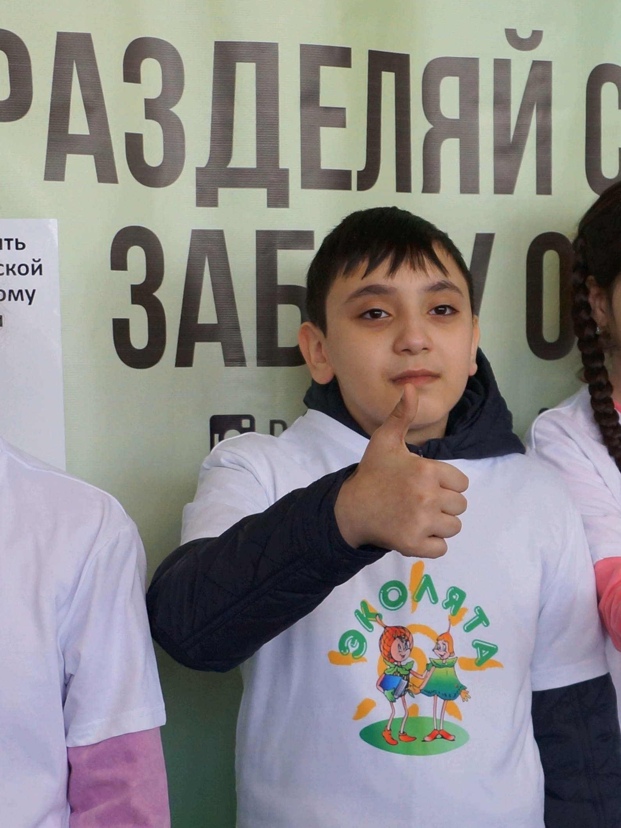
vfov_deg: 21.5
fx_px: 2177
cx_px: 591
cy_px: 554
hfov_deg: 16.0
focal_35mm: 91
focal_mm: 24
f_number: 4
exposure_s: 1/160
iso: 320
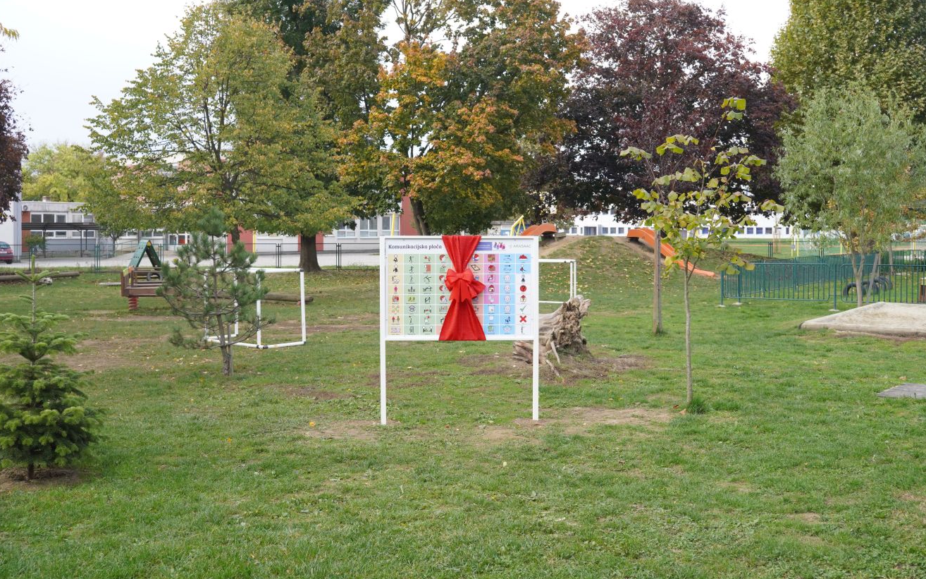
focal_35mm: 38
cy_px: 252
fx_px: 963
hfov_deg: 51.3
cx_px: 438
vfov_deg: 33.4
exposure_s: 1/320
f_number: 4.5
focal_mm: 22.1
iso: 320
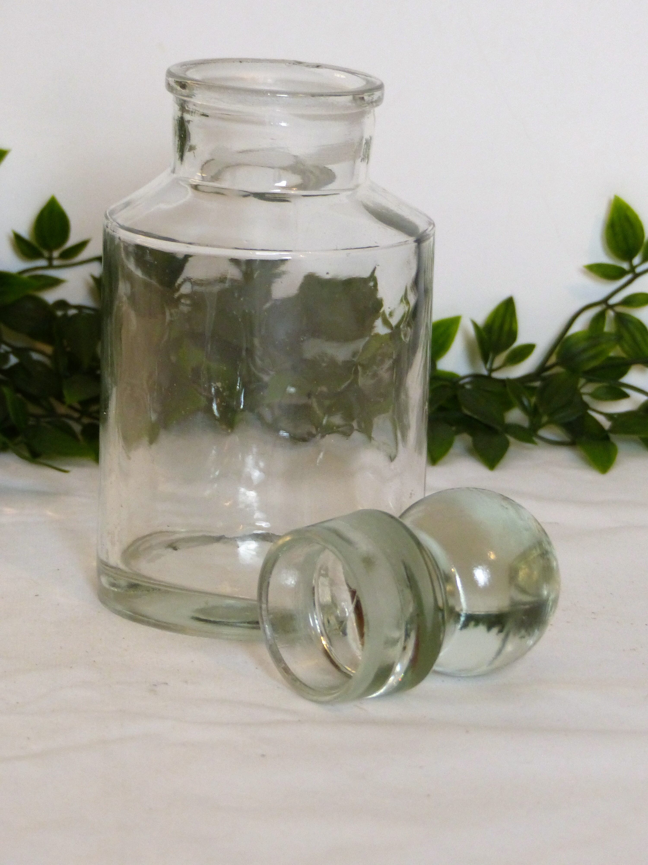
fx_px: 4118
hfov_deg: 9.0
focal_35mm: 165
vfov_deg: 12.0
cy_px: 432
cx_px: 324
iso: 400
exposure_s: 1/50
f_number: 2.8
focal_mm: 27
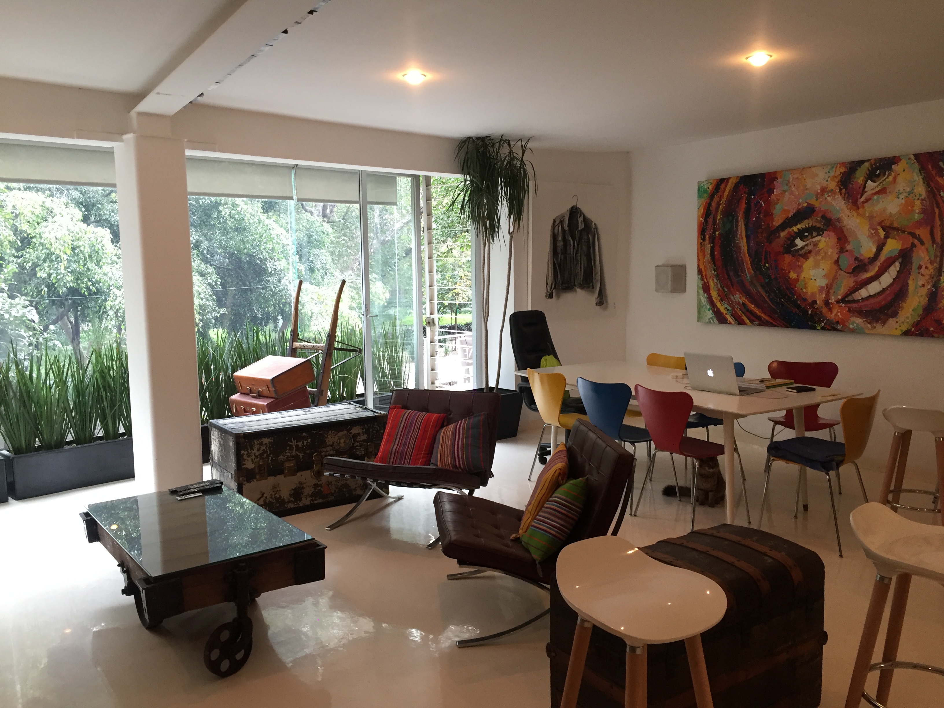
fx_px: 791
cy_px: 354
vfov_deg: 48.2
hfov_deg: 61.7
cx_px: 472
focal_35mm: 29
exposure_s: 1/30
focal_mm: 4.15
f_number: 2.2
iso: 125
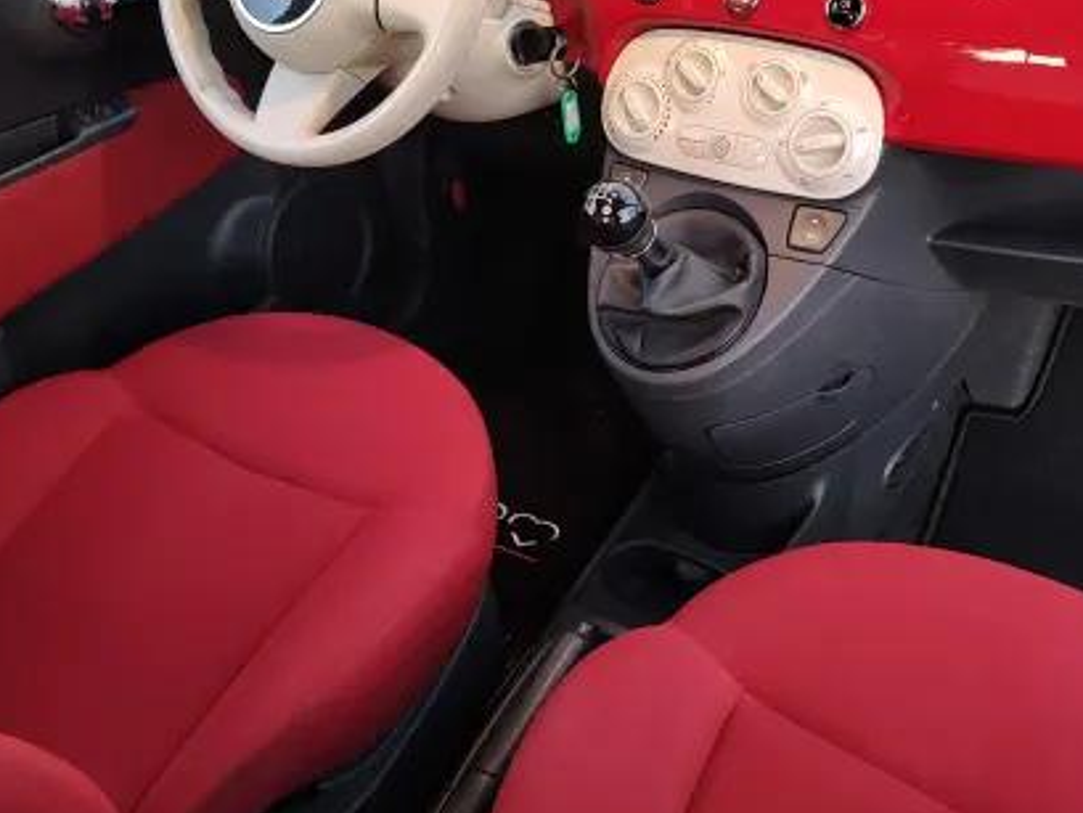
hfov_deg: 51.0
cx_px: 651
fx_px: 1127
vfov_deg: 39.0
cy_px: 241
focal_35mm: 36
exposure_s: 1/25
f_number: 1.8
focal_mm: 5.56
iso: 881
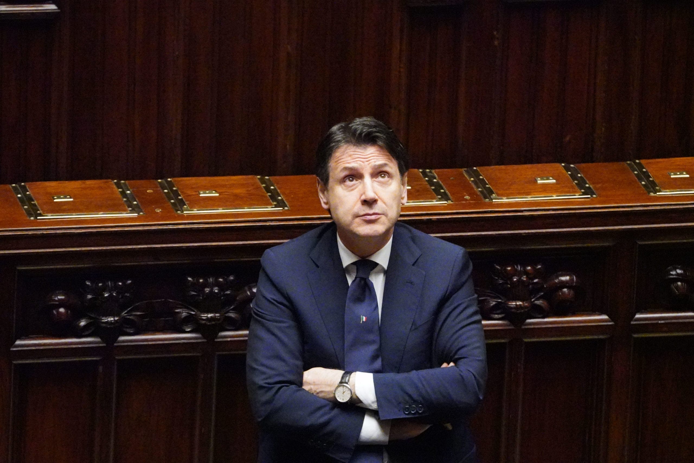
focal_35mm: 541
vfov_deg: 2.5
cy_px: 232
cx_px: 347
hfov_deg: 3.8
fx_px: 10429
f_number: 5.6
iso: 25600
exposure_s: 1/200
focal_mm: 361
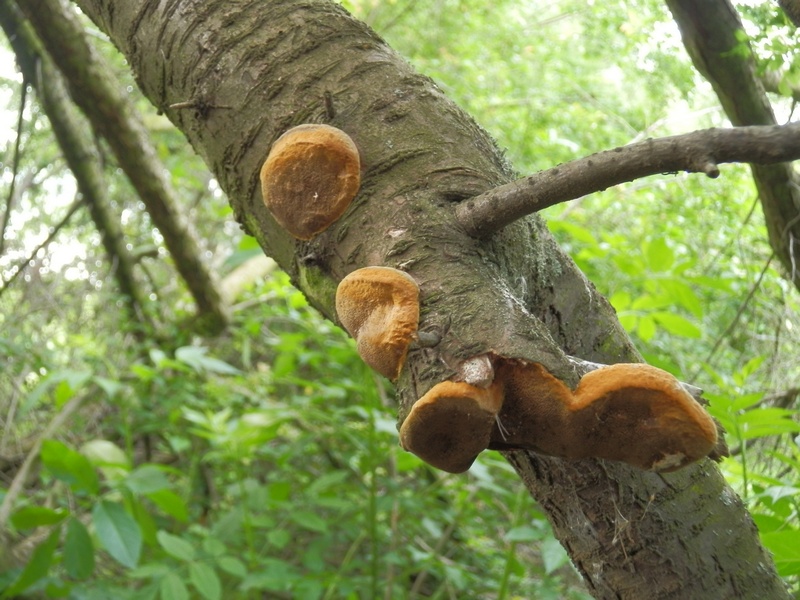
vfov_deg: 38.7
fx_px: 855
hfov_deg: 50.1
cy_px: 300
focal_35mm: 37
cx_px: 400
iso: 200
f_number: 3.9
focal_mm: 6.7
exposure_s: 1/15
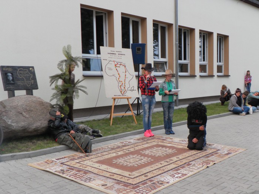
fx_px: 307
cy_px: 97
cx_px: 130
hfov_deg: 45.8
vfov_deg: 35.1
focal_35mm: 41
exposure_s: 1/30
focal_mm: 7.3
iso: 200
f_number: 3.2
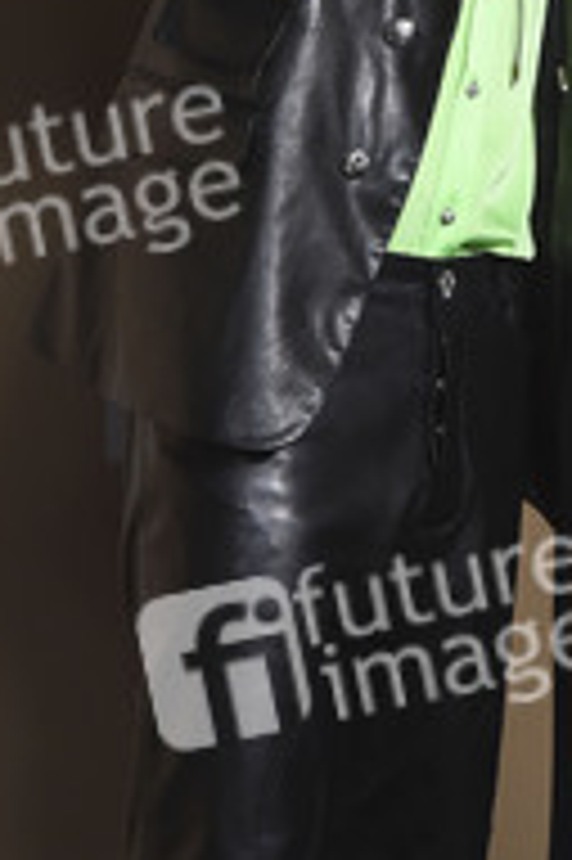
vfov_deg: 10.6
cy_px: -32
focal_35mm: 193
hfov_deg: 7.1
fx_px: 4608
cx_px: 502
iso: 2500
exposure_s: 1/250
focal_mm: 92
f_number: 7.1
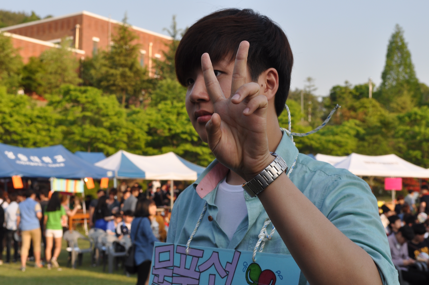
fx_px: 714
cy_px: 142
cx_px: 214
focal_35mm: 60
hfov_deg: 33.4
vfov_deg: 22.6
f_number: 11
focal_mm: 40
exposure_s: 1/125
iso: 200
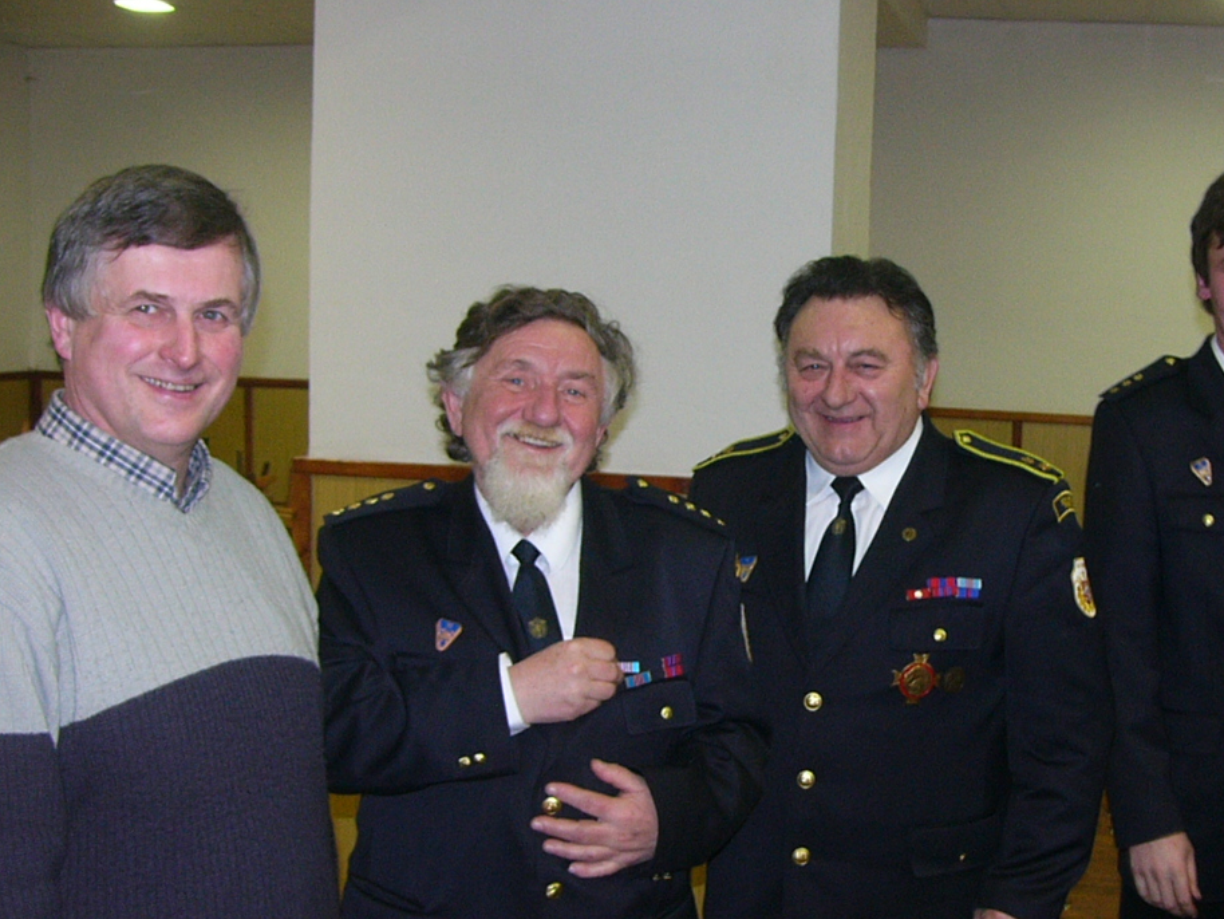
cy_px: 539
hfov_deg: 38.5
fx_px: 1733
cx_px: 813
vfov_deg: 29.6
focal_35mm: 49
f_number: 2.8
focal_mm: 4.6
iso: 100
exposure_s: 1/30
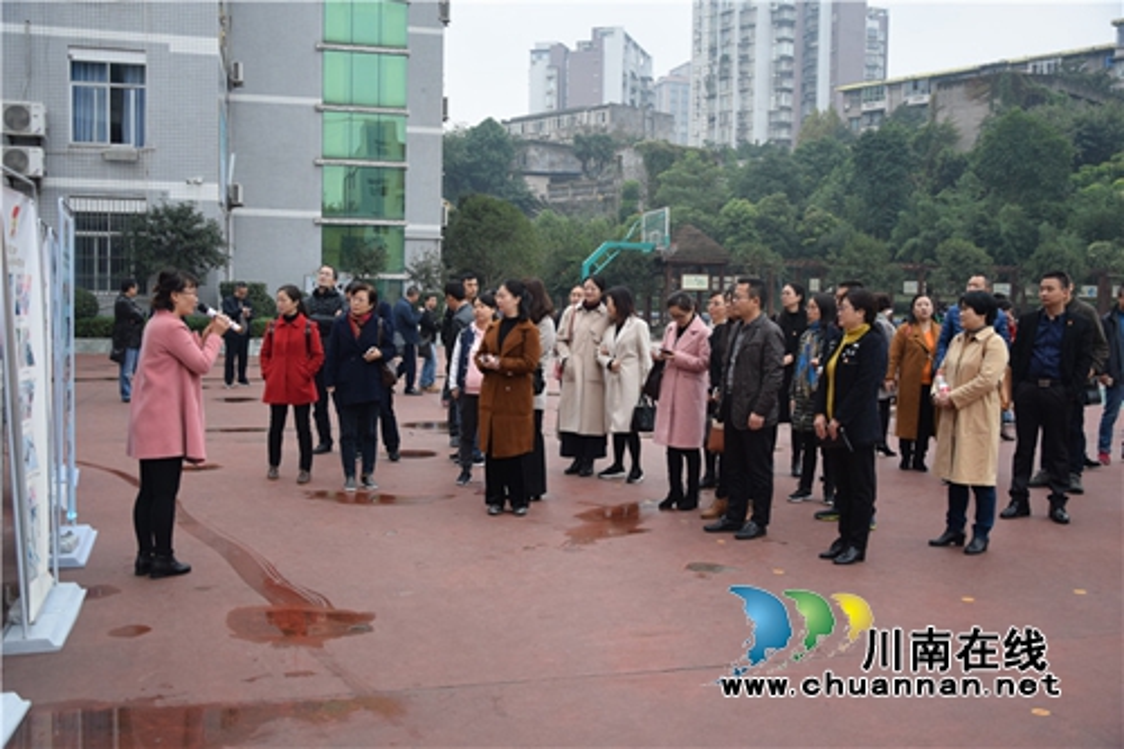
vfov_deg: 36.8
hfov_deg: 53.1
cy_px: 374
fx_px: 1124
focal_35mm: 36
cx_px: 562
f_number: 3.8
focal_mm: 24
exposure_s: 1/640
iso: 800
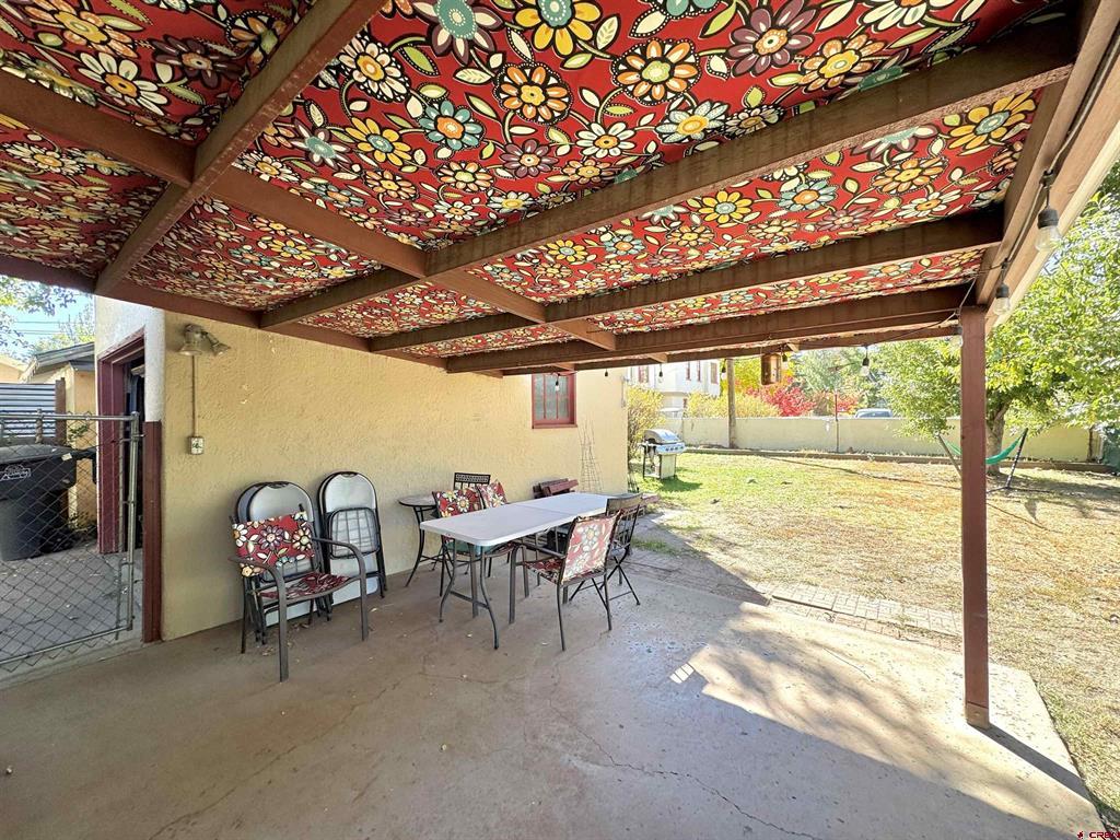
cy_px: 420
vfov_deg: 85.7
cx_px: 560
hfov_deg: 102.1
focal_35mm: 14
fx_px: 453
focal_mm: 2.22
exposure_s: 1/190
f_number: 2.2
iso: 40
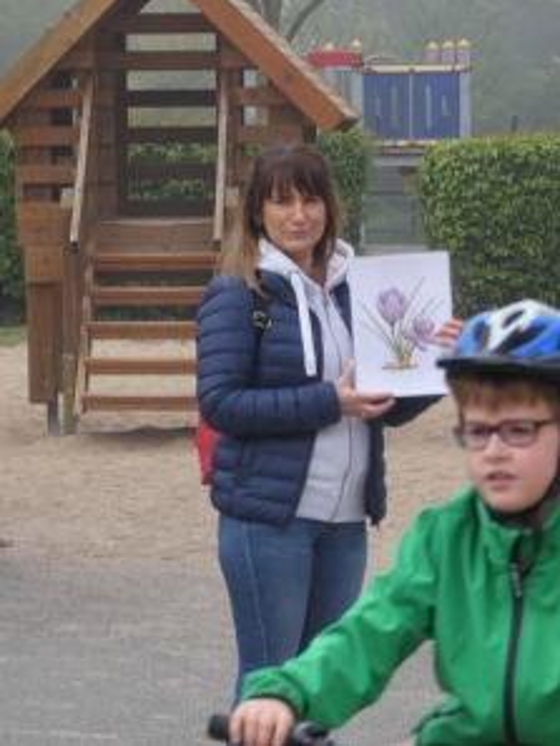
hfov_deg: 5.1
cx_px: 382
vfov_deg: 6.8
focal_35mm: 292
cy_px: 372
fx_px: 6294
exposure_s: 1/125
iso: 80
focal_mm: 38.9
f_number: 5.5
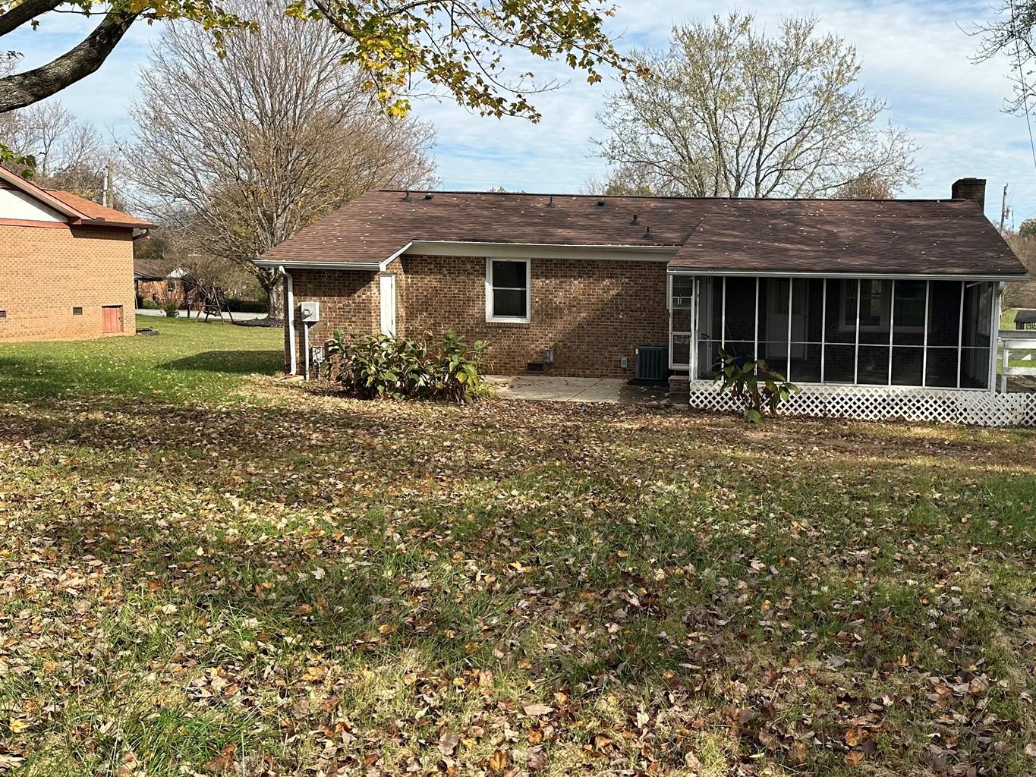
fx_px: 1078
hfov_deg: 50.1
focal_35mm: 36
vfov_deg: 39.7
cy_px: 374
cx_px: 723
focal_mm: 6.86
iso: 80
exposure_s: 1/3058
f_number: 1.78
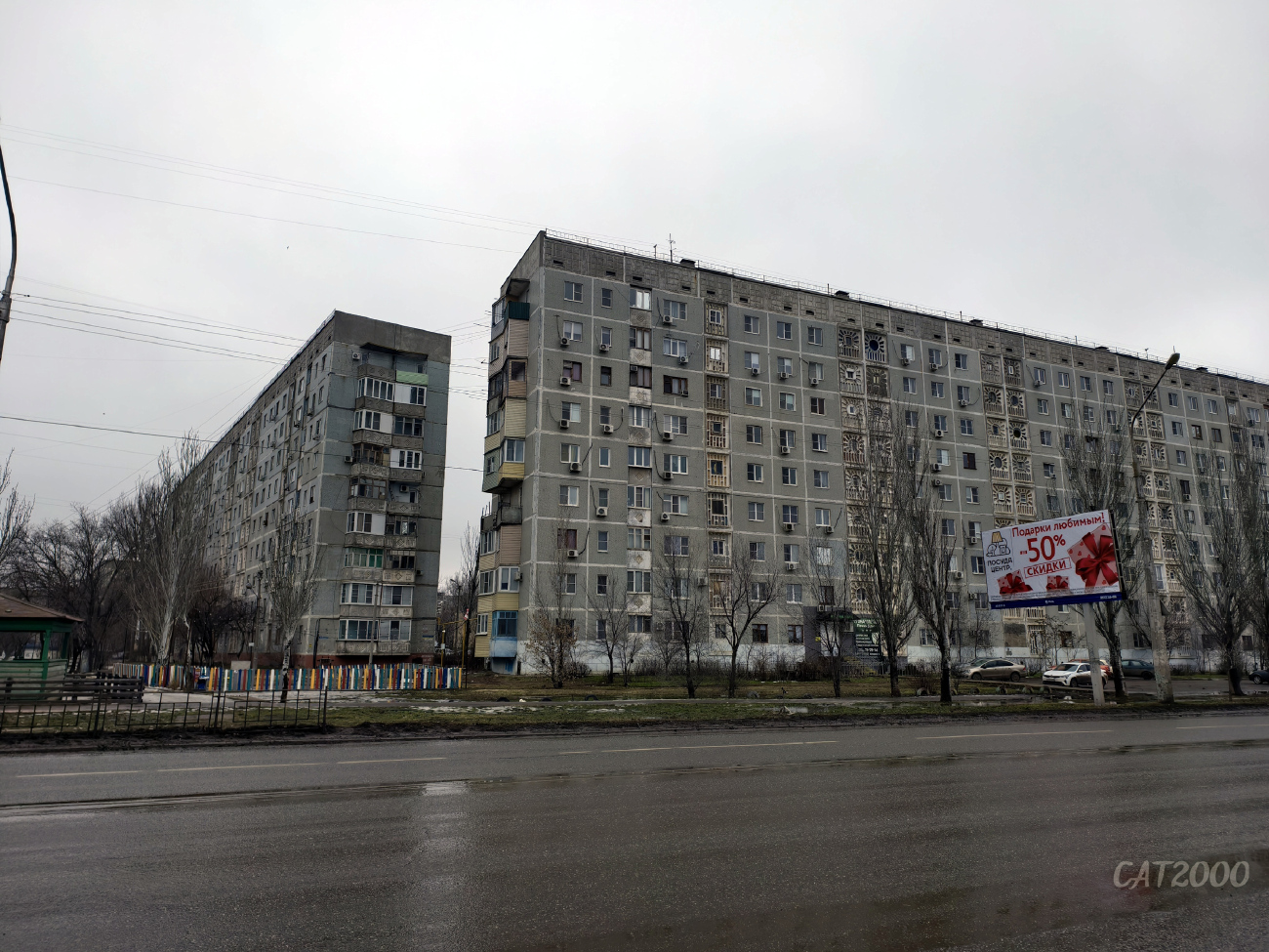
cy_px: 476
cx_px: 634
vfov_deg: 58.9
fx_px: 843
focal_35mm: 23
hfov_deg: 73.9
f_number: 1.57
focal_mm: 6.54
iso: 72
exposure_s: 1/1414
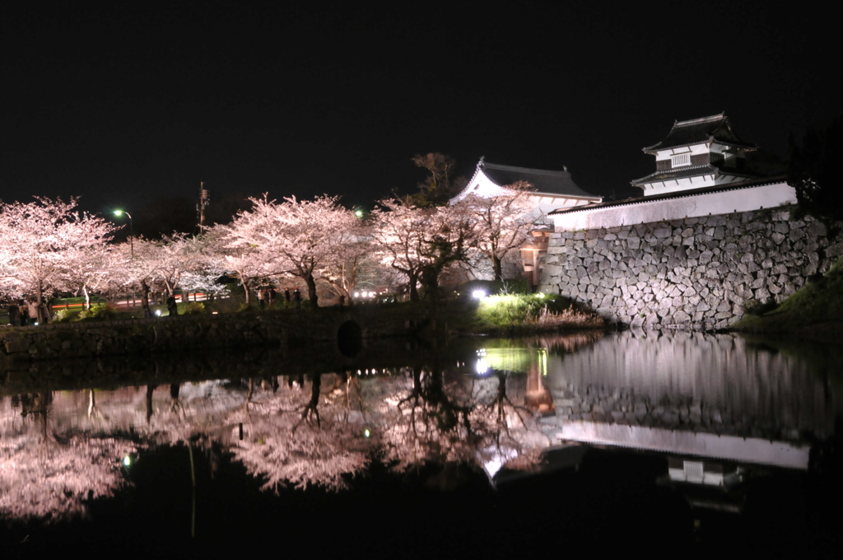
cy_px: 280
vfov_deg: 34.1
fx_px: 912
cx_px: 422
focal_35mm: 39
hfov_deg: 49.6
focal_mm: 26
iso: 800
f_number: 10
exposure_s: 1.3
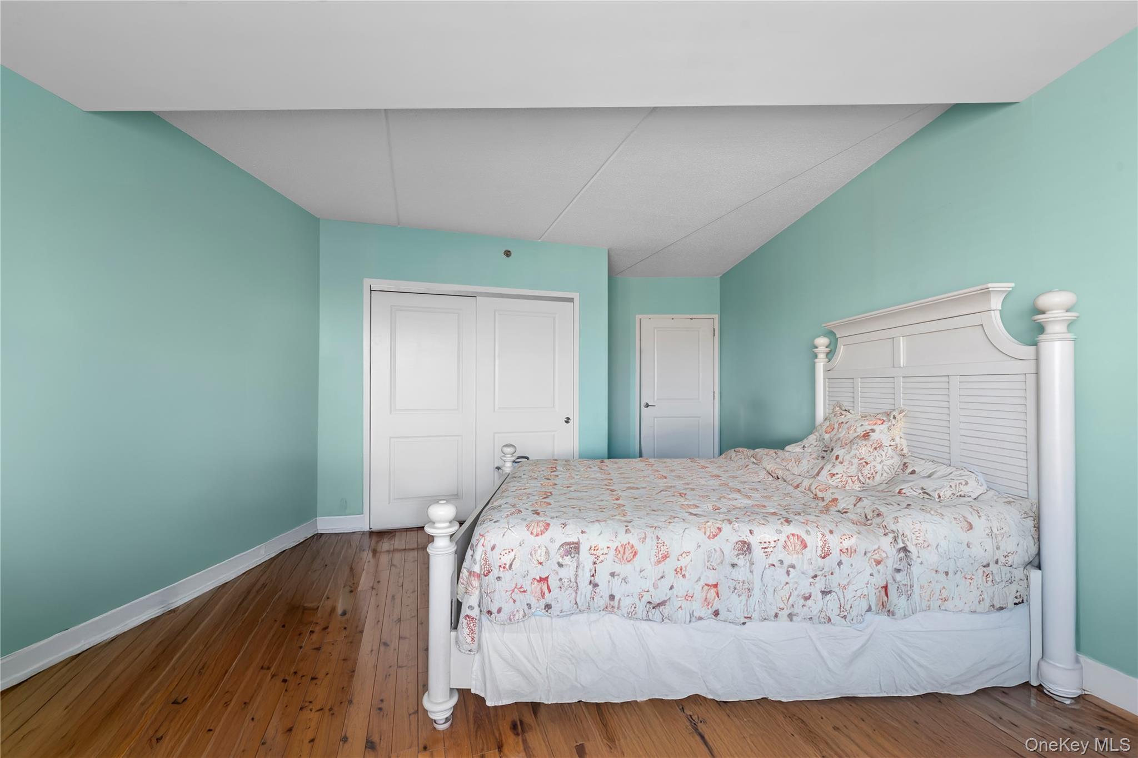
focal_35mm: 14
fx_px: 442
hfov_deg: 104.3
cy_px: 379
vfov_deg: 81.2
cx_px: 569
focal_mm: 14
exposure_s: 1/1.25
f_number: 10
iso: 200
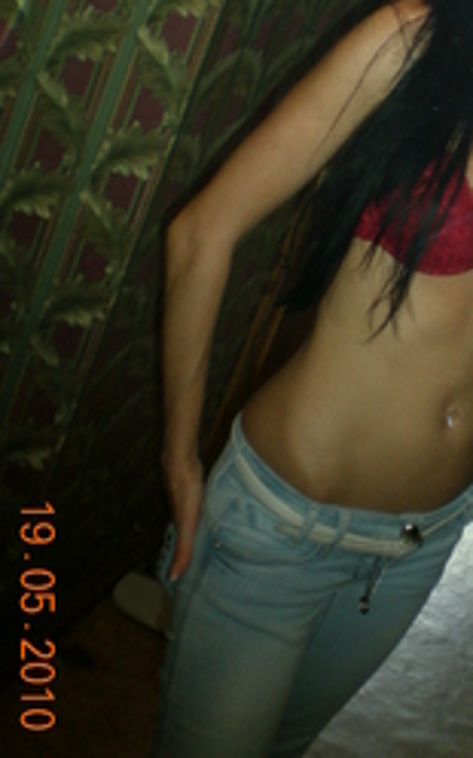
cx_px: 446
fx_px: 1506
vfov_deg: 28.0
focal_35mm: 73
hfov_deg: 17.5
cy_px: 248
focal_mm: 6.3
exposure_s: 1/60
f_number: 3.1
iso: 120
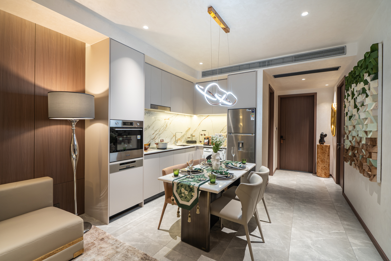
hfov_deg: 96.7
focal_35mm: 16
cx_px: 196
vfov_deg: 73.8
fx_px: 174
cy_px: 130
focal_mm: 16
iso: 100
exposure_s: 1.6
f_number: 11
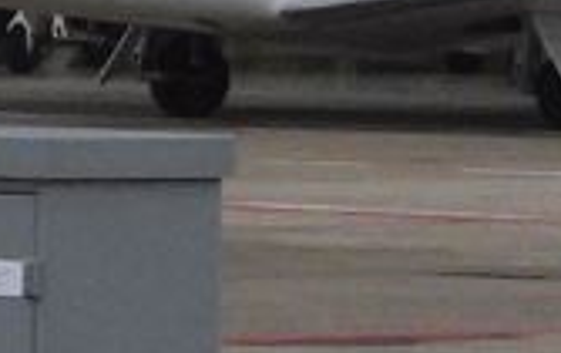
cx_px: 356
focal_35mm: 835
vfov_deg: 1.6
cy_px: -535
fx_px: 12788
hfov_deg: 2.5
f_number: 5.4
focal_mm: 23.1
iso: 400
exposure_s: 1/125
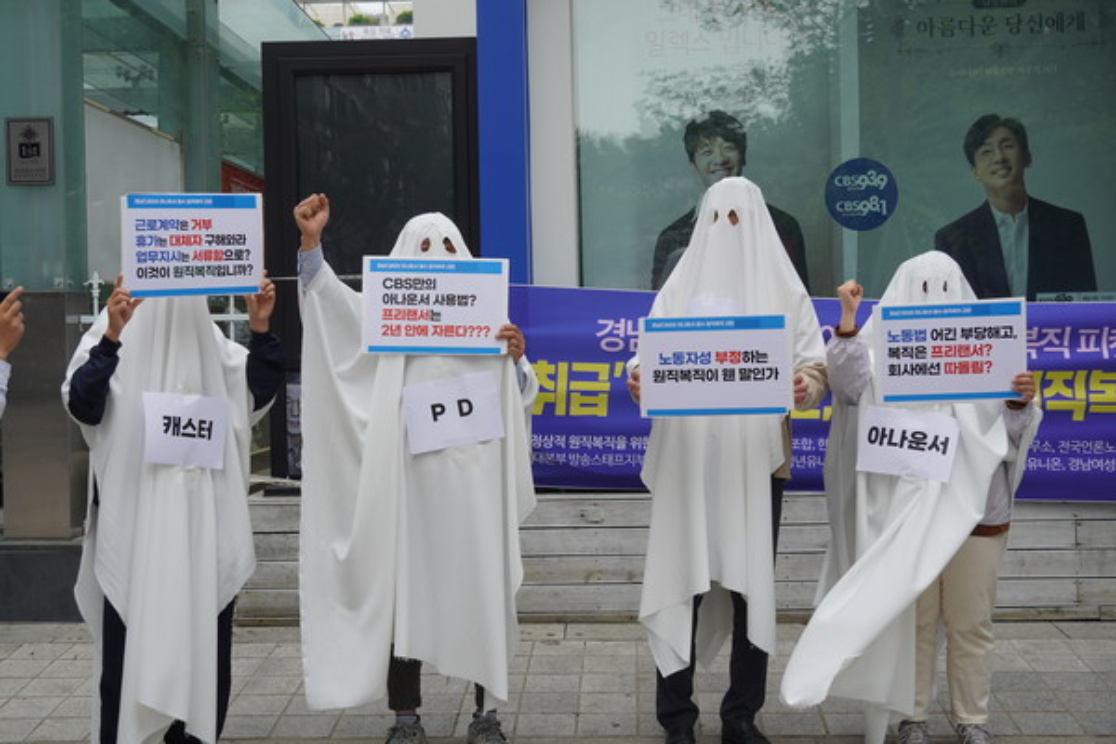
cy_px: 372
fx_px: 1534
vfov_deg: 27.3
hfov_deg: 40.0
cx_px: 558
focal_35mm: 50
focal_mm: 33
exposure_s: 1/400
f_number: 5.6
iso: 100
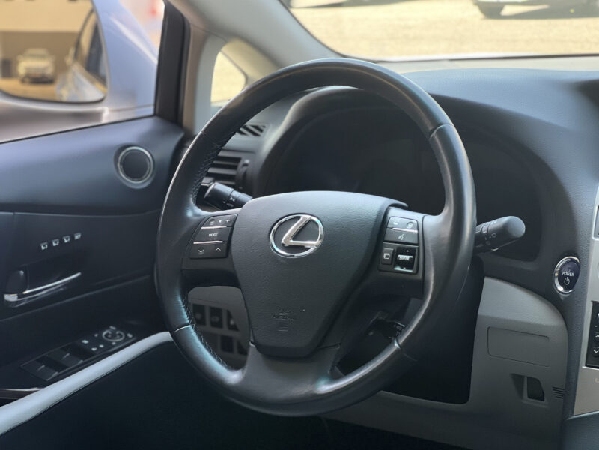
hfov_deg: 25.3
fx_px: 1332
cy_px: 225
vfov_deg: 19.1
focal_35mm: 77
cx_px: 300
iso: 200
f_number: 2.8
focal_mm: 9
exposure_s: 1/121
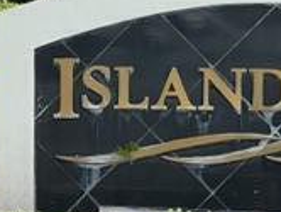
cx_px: 308
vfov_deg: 5.0
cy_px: 97
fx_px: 2406
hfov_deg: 6.7
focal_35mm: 296
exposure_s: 1/132
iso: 32
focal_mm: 9
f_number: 2.8
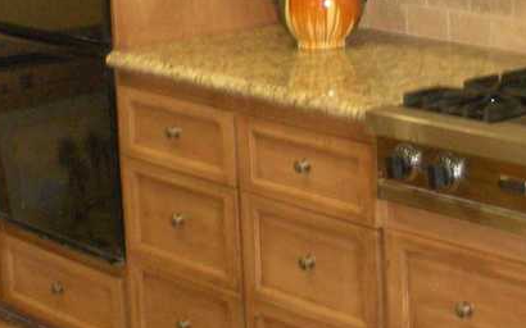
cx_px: 370
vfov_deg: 10.4
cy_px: -83
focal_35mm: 124
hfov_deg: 16.8
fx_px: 1777
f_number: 3.5
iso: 350
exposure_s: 1/30
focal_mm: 6.3
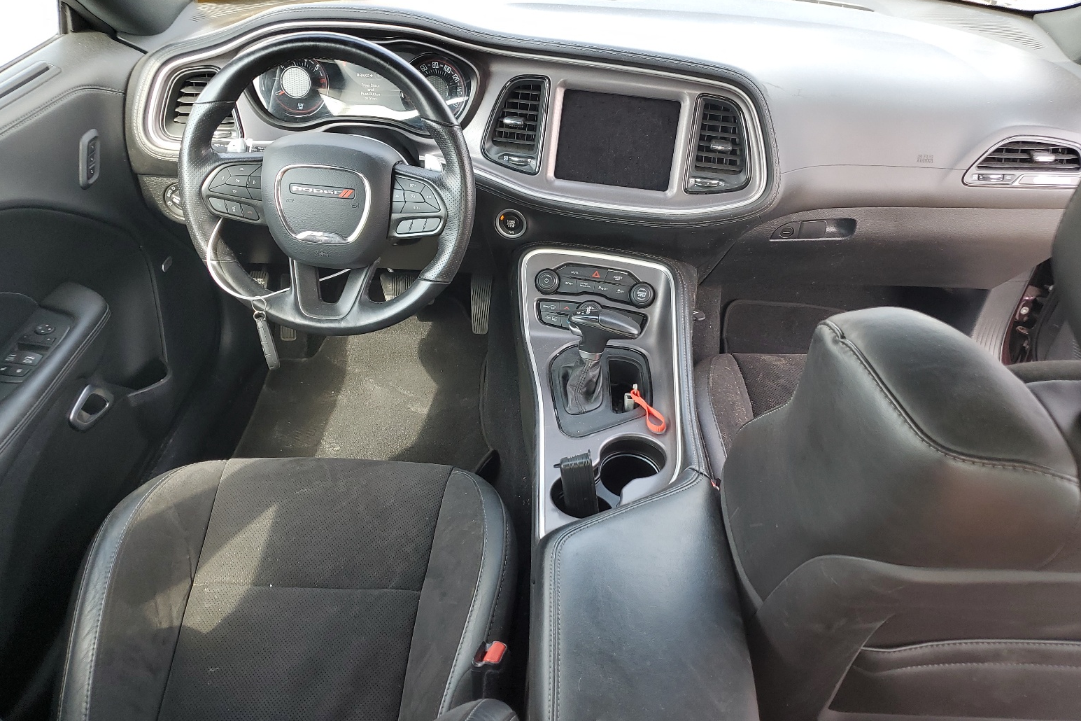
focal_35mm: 28
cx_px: 556
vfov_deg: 46.4
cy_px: 385
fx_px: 841
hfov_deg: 65.5
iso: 56
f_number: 1.5
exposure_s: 1/120
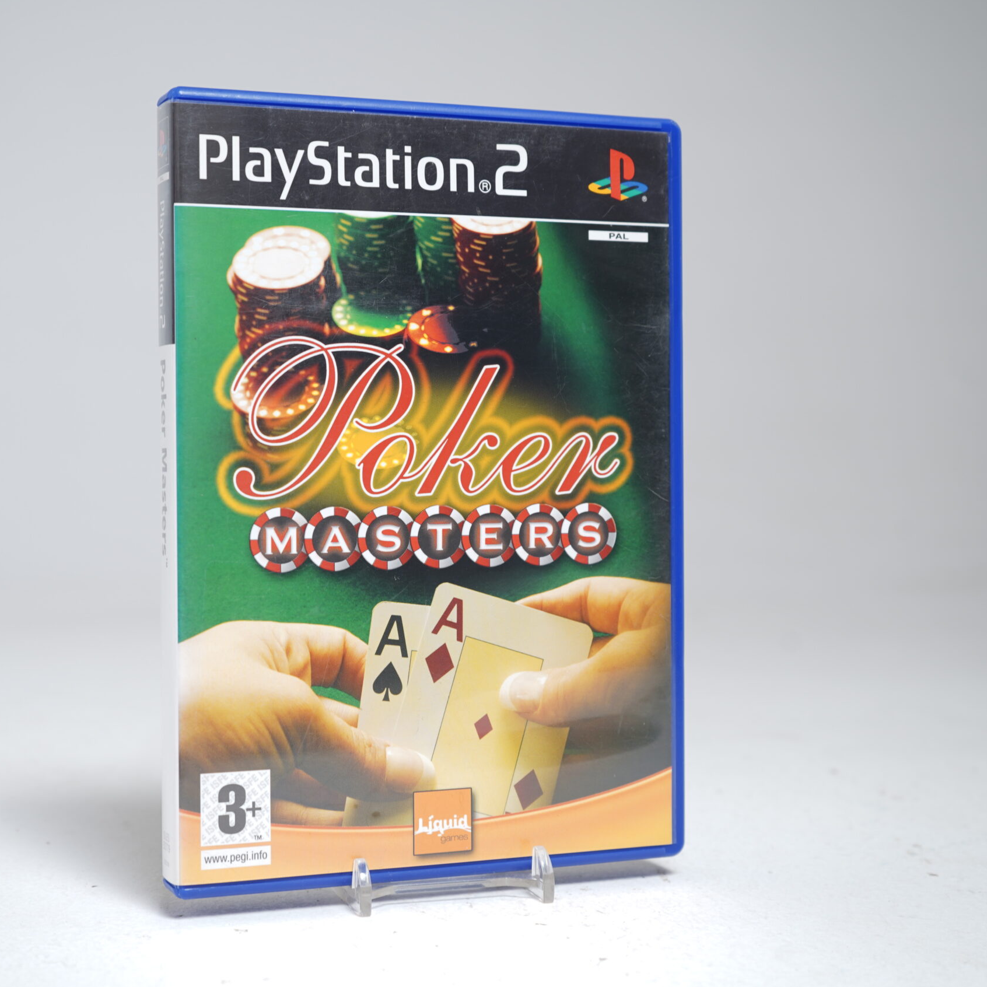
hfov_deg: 31.6
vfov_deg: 31.6
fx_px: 1742
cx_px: 412
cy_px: 495
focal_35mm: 54
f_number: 5.6
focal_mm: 42
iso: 64
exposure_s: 1/3
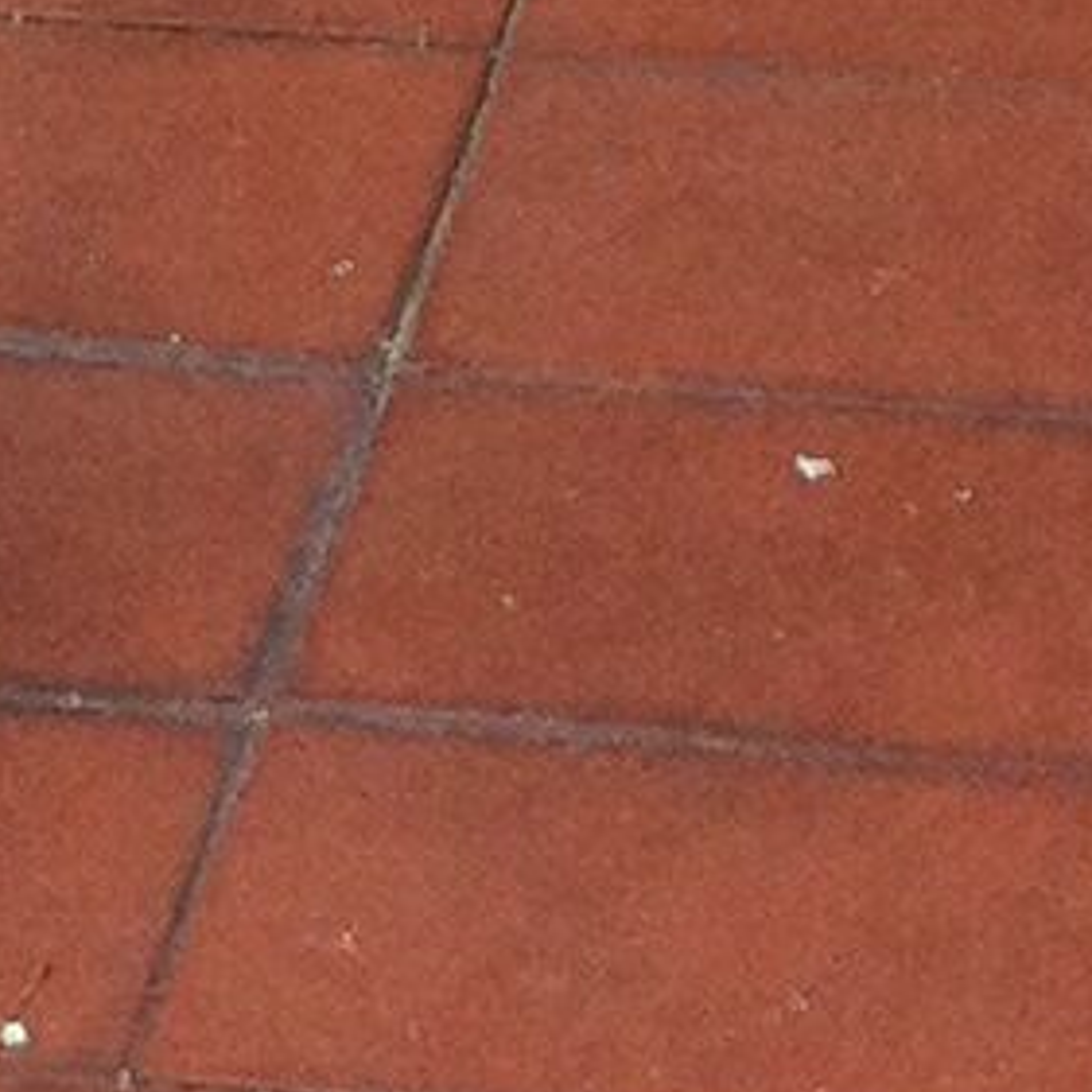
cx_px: 2165
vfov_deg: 5.4
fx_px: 10172
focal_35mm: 285
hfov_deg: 6.0
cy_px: -3218
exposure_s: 1/321
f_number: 2.8
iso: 80
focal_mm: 3.85
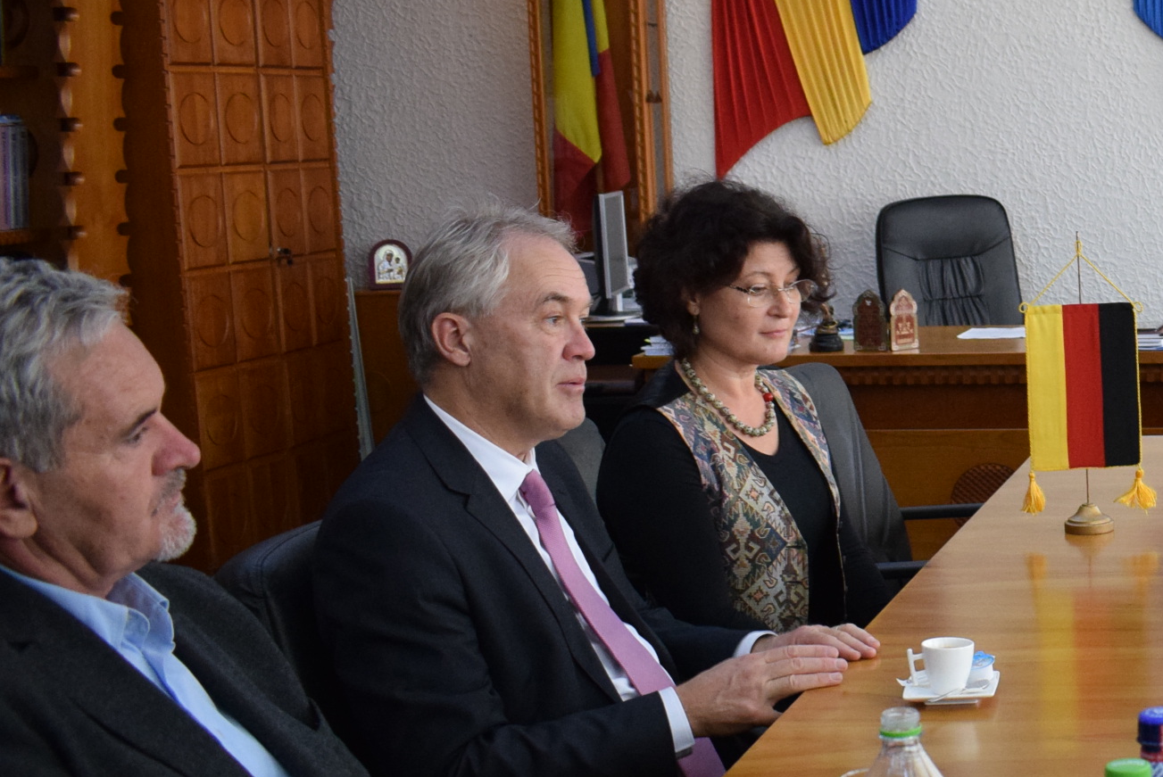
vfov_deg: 21.9
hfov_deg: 28.9
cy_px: 389
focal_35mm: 62
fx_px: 2004
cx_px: 1321
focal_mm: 18
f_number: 4
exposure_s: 1/60
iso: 1600
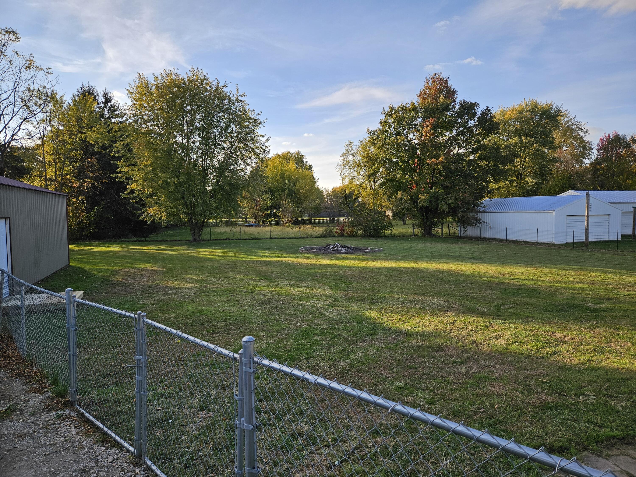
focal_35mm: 23
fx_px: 423
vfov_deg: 58.9
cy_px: 238
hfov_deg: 73.9
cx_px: 318
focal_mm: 5.4
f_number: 1.8
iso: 40
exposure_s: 1/1286
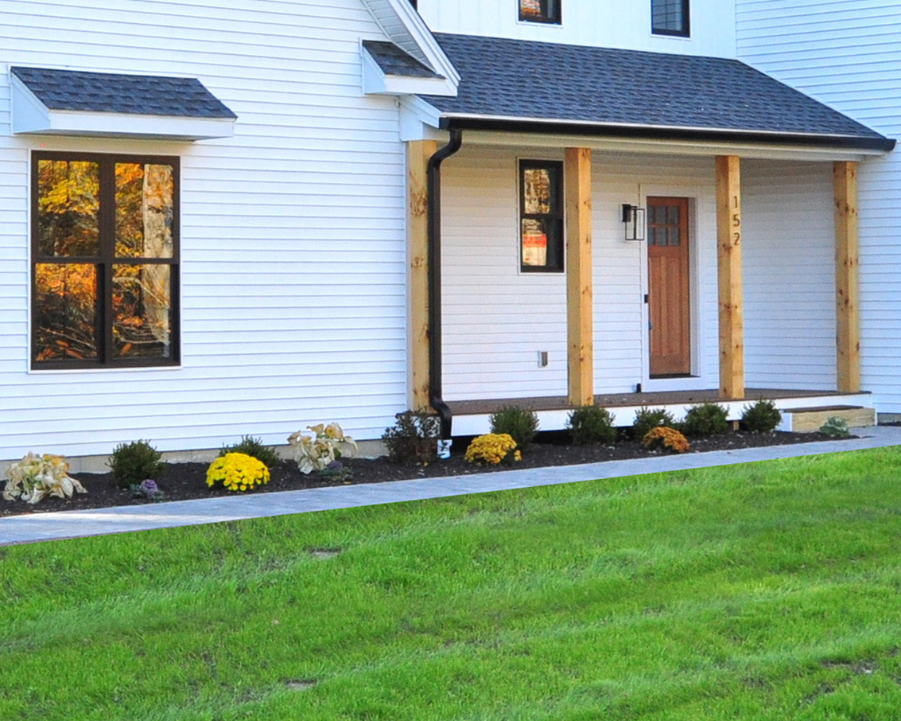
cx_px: 268
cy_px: -36
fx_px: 1920
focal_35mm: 72
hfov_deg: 26.2
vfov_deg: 20.4
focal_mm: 20
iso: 640
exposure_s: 1/160
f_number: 8
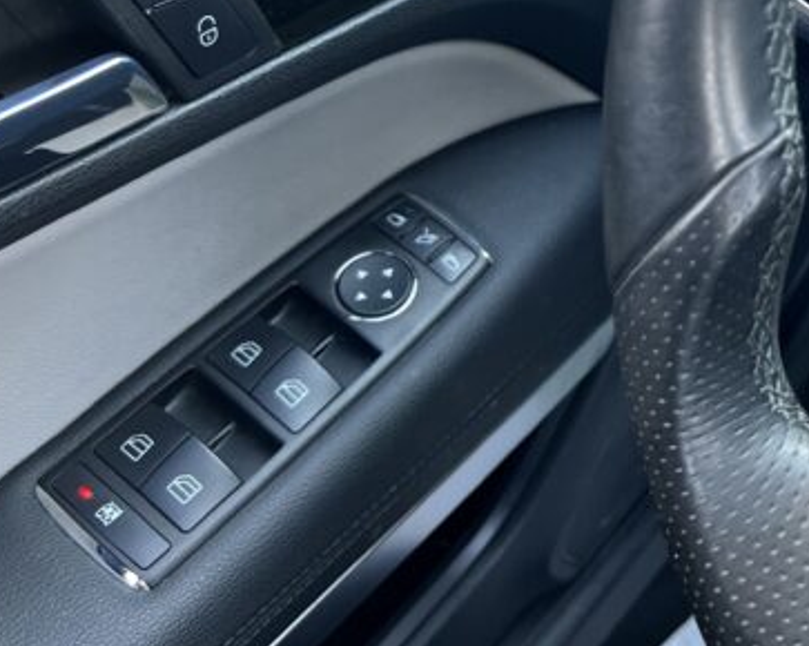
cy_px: 74
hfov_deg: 31.3
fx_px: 1340
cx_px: 789
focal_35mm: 56
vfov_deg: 26.3
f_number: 1.5
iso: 125
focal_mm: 5.7
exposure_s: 1/121
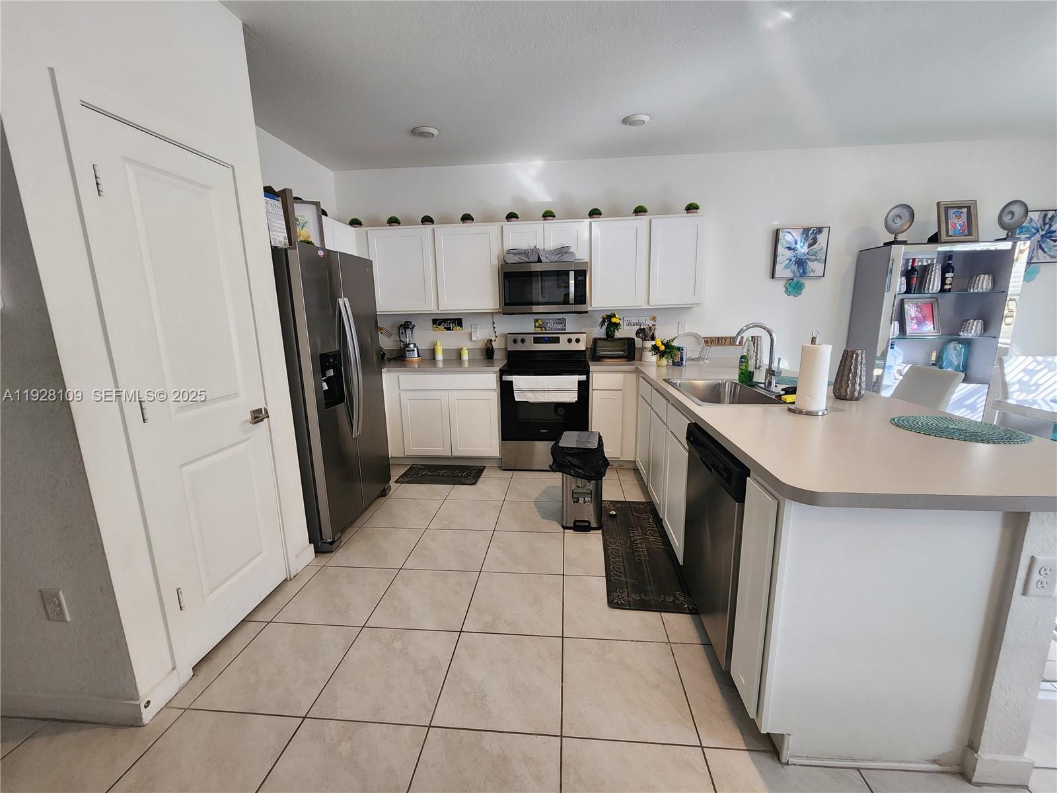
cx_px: 528
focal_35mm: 13
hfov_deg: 106.2
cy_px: 396
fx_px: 397
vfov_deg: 89.9
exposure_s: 1/60
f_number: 2.2
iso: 250
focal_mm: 2.2
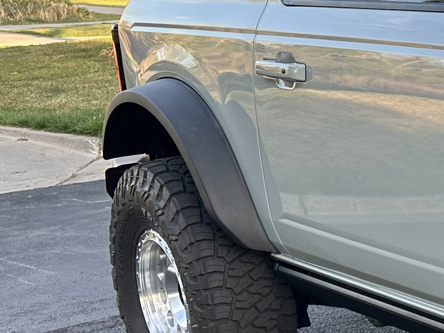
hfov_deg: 19.0
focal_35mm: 87
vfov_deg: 16.9
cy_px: 252
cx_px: 716
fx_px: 1116
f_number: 1.78
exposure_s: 1/269
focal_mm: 6.86
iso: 80
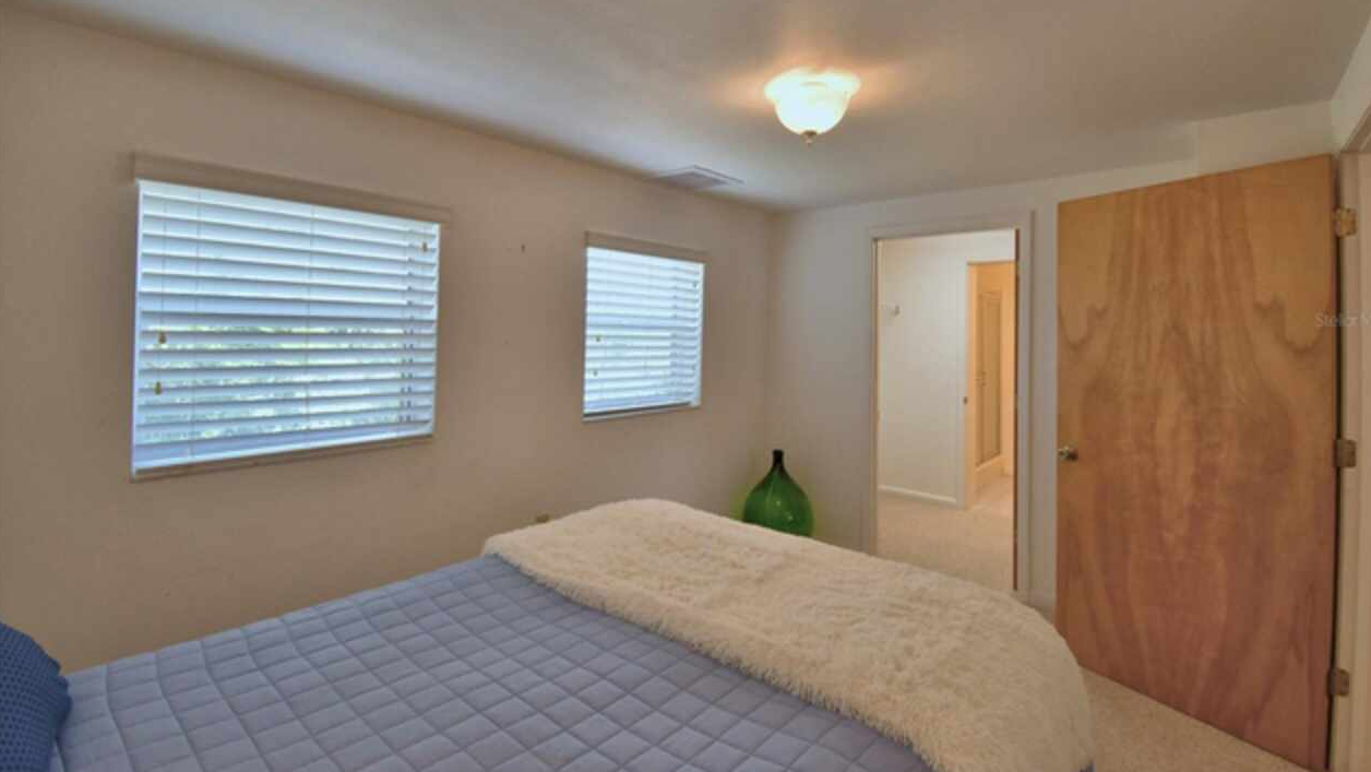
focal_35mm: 16
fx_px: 582
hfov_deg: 99.4
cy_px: 320
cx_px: 694
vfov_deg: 66.6
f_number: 4.5
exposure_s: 1/100
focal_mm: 10
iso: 400
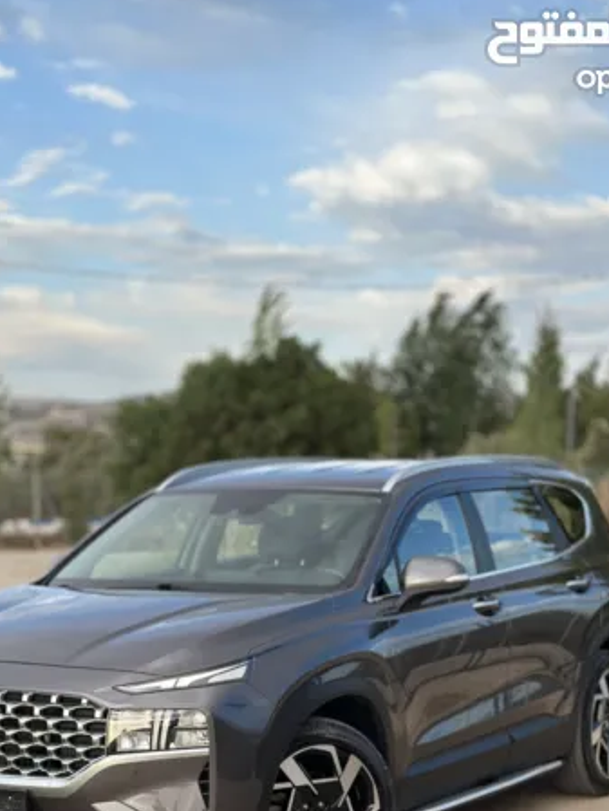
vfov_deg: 25.0
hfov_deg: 19.1
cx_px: 307
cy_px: 612
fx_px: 1805
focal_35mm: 77
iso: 80
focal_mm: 6.86
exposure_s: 1/1695
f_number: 1.78
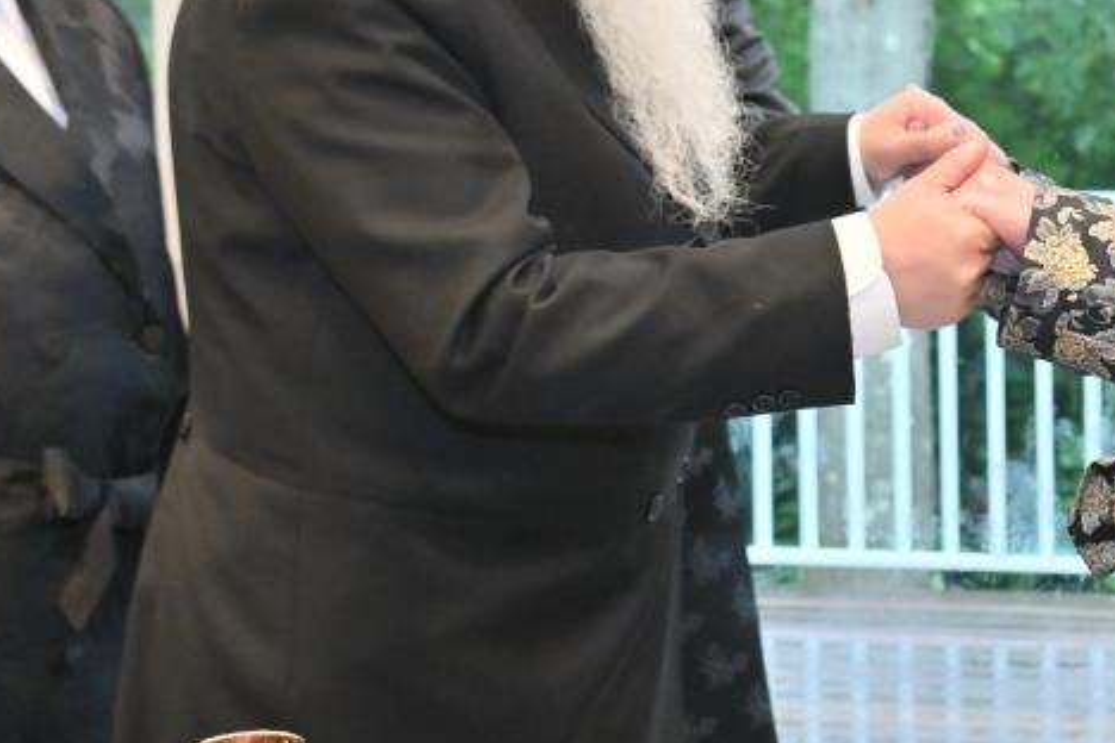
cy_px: 117
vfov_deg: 13.0
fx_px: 3252
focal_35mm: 105
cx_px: 960
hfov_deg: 19.2
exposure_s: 1/200
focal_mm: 32
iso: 1000
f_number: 4
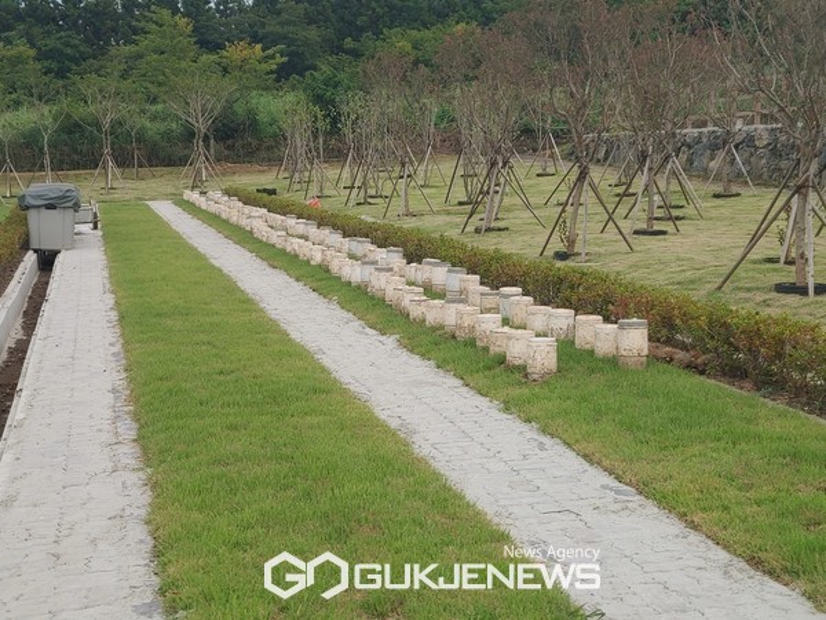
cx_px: 413
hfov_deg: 29.8
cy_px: 310
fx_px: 1551
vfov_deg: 22.6
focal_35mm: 65
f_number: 2.4
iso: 50
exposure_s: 1/379
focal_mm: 5.88
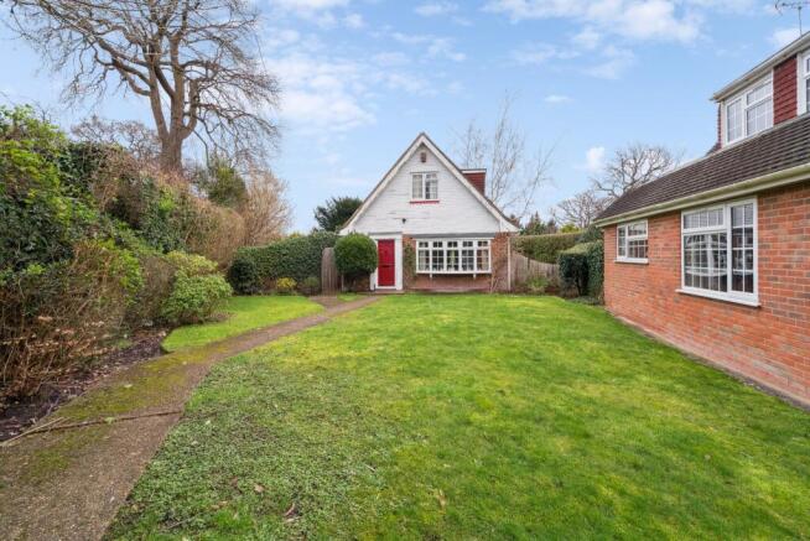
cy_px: 270
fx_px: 360
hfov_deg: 96.7
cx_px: 405
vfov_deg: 73.8
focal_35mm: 16
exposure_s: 1/100
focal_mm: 16
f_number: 11
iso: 640
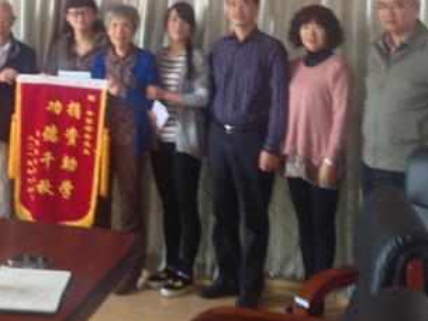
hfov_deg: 28.0
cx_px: 151
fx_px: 853
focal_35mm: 69
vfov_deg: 20.8
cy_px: 23
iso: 64
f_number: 2.4
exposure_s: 1/20
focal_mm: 4.28
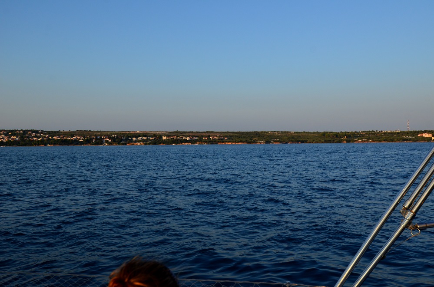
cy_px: 144
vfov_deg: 36.7
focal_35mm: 36
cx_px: 217
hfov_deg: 53.2
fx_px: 433
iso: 400
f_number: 6.3
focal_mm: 24
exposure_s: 1/640
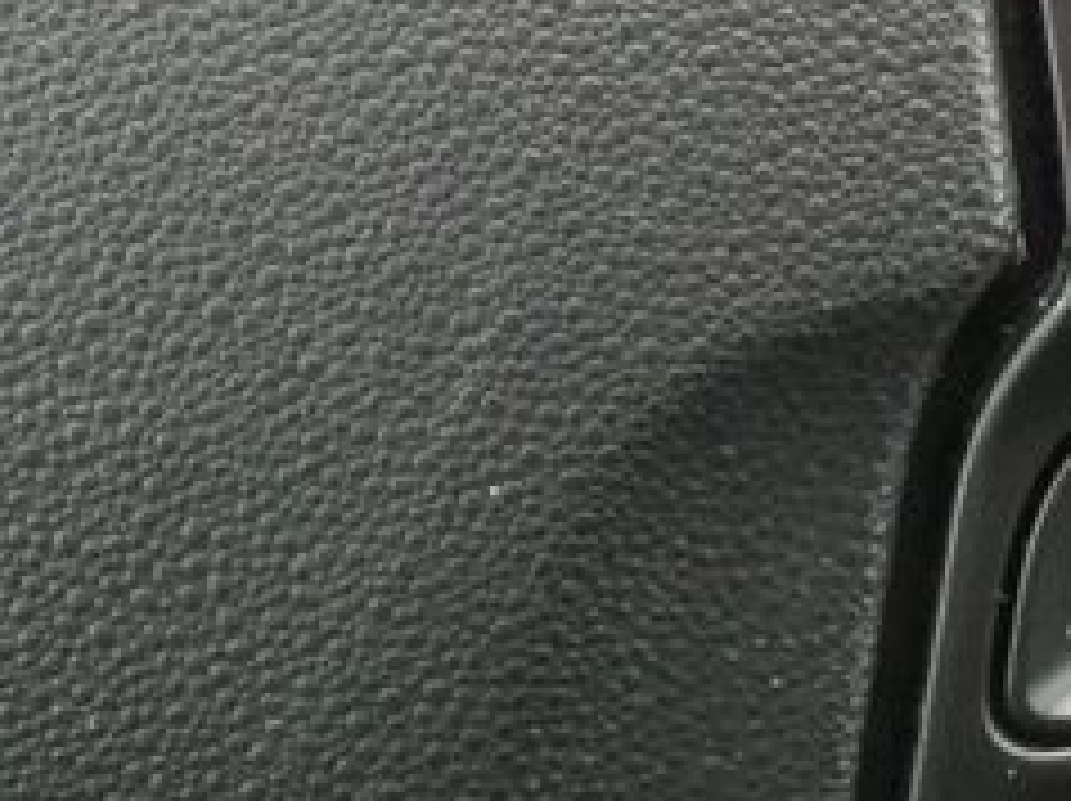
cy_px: 86
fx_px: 4389
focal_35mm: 142
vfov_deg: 10.4
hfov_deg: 13.6
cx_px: 1174
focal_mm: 6
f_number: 5.6
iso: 800
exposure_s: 1/80
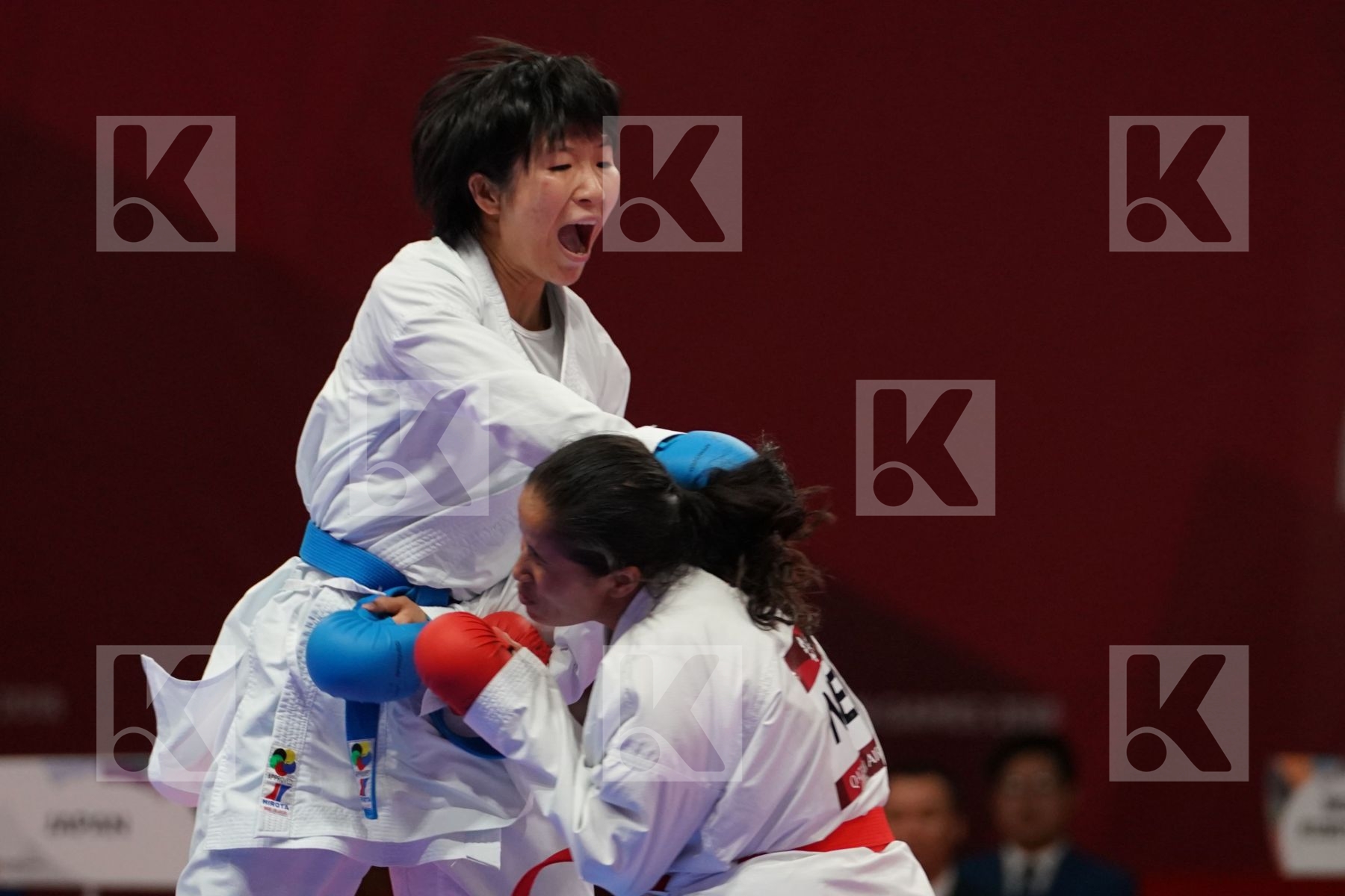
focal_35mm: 340
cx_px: 672
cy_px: 448
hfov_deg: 6.1
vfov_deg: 4.0
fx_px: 12702
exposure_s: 1/1000
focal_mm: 227
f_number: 4
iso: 3200
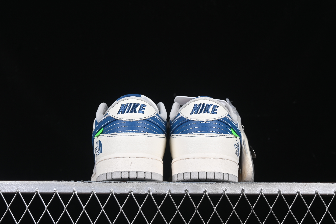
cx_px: 168
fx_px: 700
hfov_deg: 27.0
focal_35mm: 75
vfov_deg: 18.2
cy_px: 112
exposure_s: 1/80
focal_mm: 50
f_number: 8
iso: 160
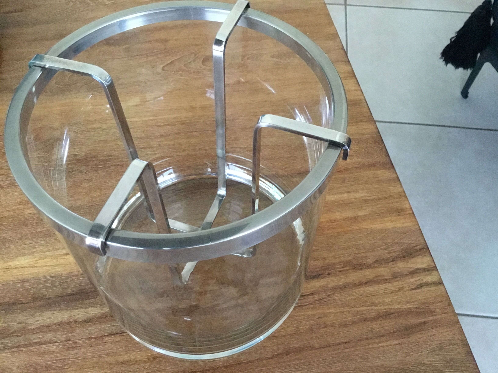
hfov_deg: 58.4
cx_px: 249
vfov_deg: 45.4
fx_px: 446
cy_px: 186
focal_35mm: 31
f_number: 2.4
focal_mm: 3.3
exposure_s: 1/17
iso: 400
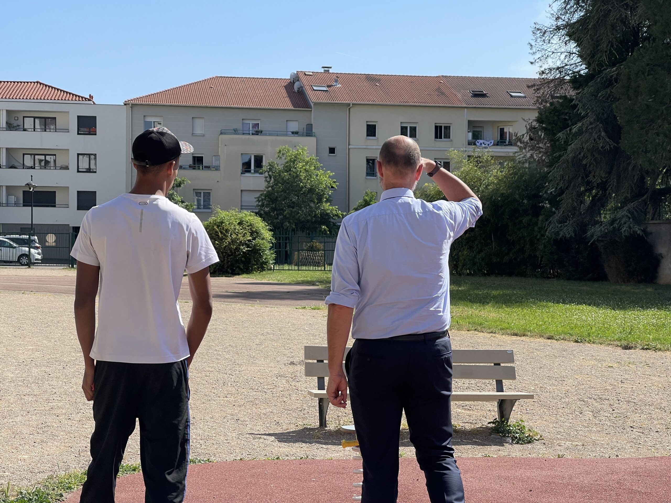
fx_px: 1241
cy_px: 252
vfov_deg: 22.9
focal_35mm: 64
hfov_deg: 30.3
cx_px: 336
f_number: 2.2
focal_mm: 7.5
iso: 20
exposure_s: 1/1179
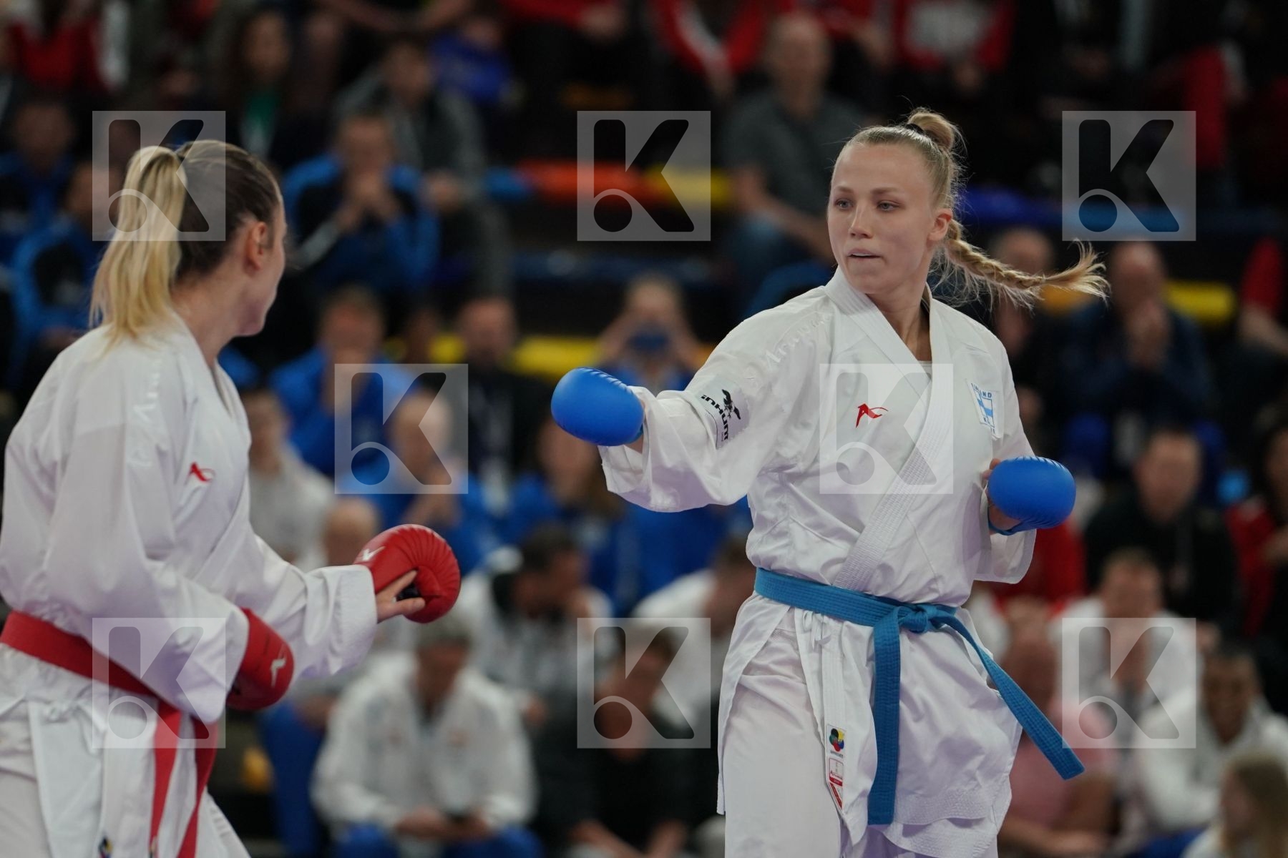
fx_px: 10732
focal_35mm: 300
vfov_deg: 4.6
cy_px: 429
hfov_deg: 6.9
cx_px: 644
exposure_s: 1/1000
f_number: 2.8
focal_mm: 200
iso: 1600
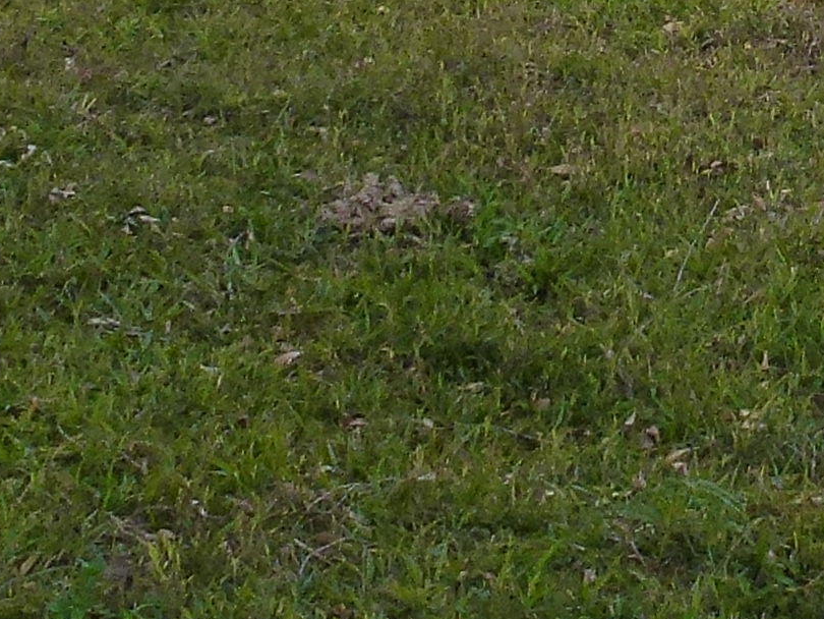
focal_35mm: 128
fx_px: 3048
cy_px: -445
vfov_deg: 10.9
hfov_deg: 14.9
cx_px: 978
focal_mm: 4.3
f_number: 4
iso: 160
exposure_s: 1/500
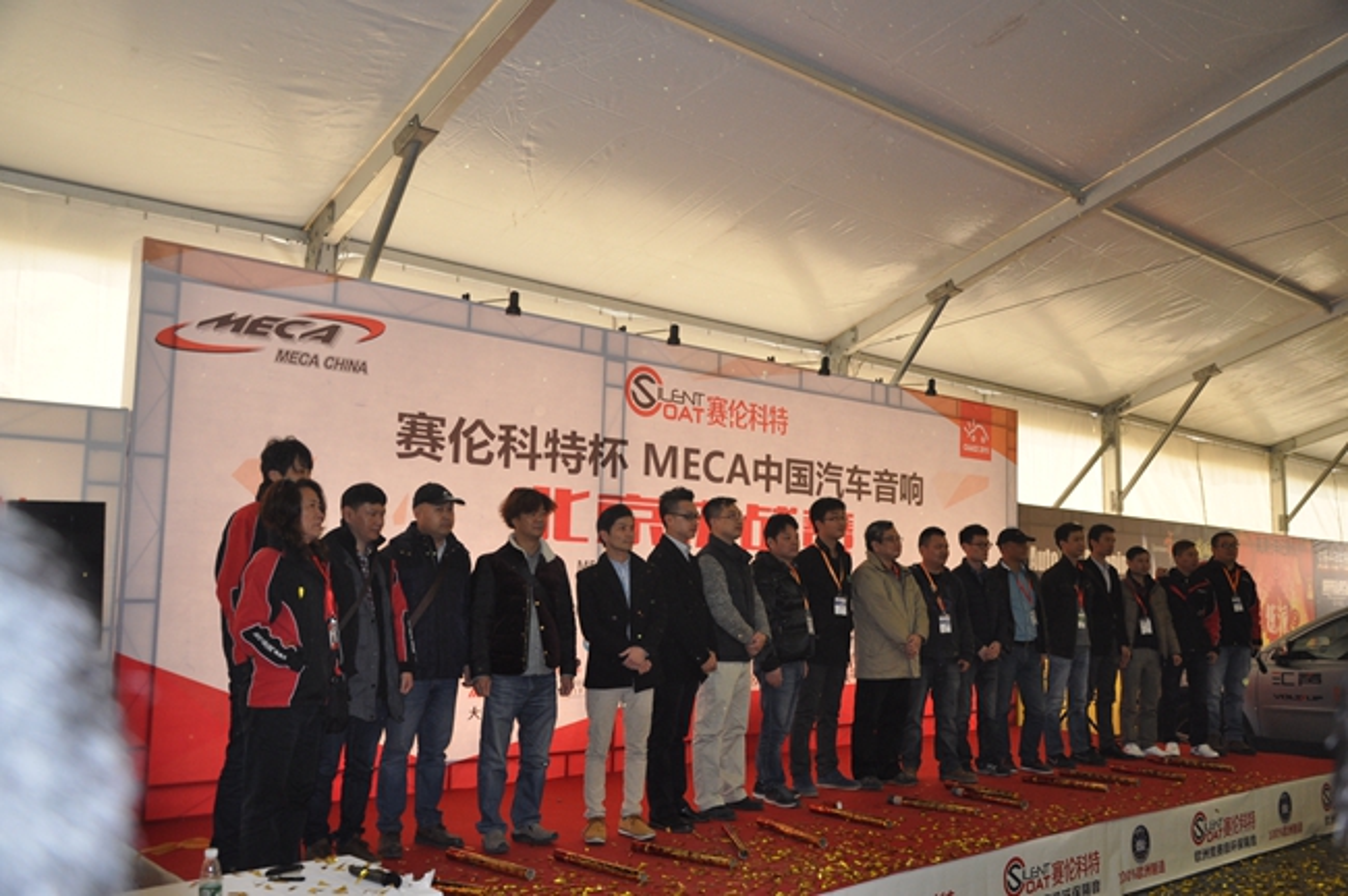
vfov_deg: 41.6
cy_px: 448
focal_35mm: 32
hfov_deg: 59.5
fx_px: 1178
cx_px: 674
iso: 640
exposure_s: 1/160
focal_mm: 21
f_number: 3.8
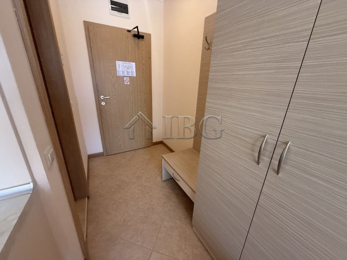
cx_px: 174
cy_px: 130
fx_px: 140
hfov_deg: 102.1
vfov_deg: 85.6
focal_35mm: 14
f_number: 2.2
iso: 320
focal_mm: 2.22
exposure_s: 1/74
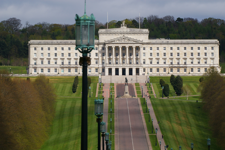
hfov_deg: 6.9
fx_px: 1873
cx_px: 112
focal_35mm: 300
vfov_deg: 4.6
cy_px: 75
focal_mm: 200
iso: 200
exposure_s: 1/750
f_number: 9.5
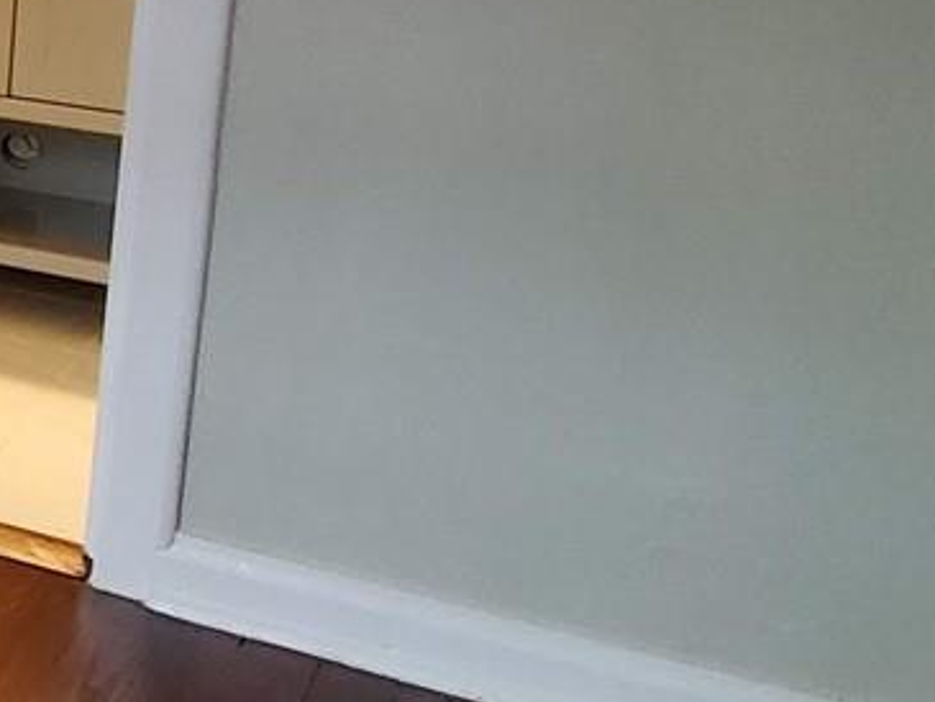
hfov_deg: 15.6
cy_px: -159
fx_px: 1972
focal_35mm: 73
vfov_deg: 19.0
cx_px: -1240
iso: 500
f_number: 2.2
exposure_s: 1/39
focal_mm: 1.8
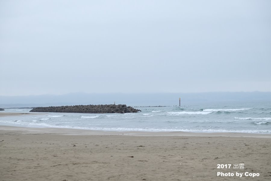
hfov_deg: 27.7
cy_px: 90
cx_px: 136
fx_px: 549
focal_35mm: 73
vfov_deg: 18.7
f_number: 4.5
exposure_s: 1/170
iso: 200
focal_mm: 48.4
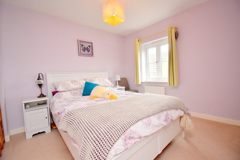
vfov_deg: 77.3
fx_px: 100
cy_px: 80
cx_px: 120
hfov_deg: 100.4
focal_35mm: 15
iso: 800
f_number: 4.5
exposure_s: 1/160
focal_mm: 10
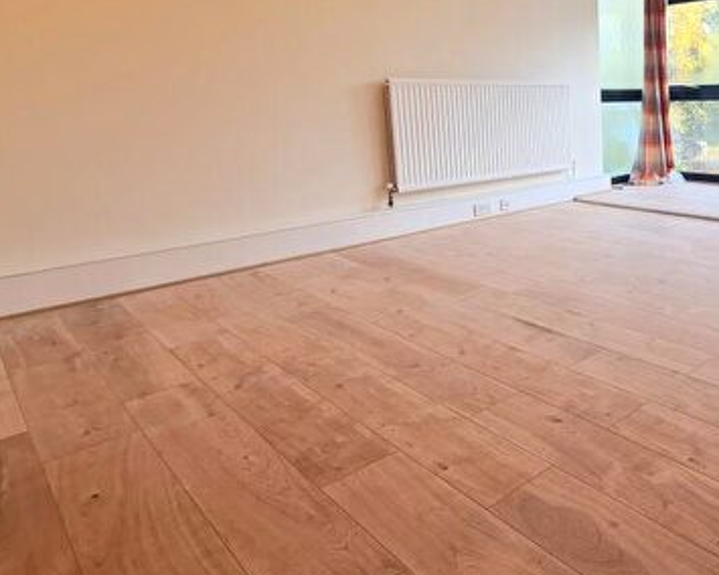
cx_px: 638
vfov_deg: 55.6
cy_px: 193
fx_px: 532
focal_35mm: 25
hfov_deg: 58.8
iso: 80
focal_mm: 2.22
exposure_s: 1/100
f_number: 2.2
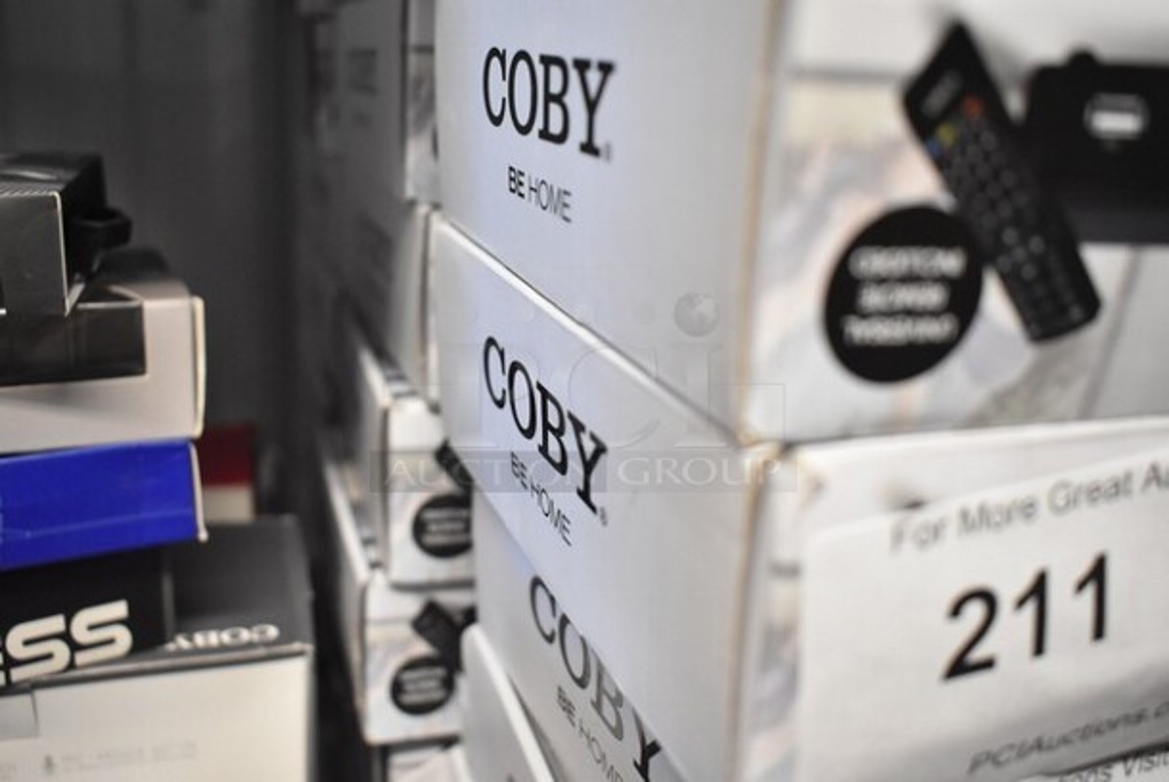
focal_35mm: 34
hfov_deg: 55.1
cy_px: 391
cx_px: 584
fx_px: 1121
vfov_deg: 38.4
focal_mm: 23
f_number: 3.8
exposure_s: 1/125
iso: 3200
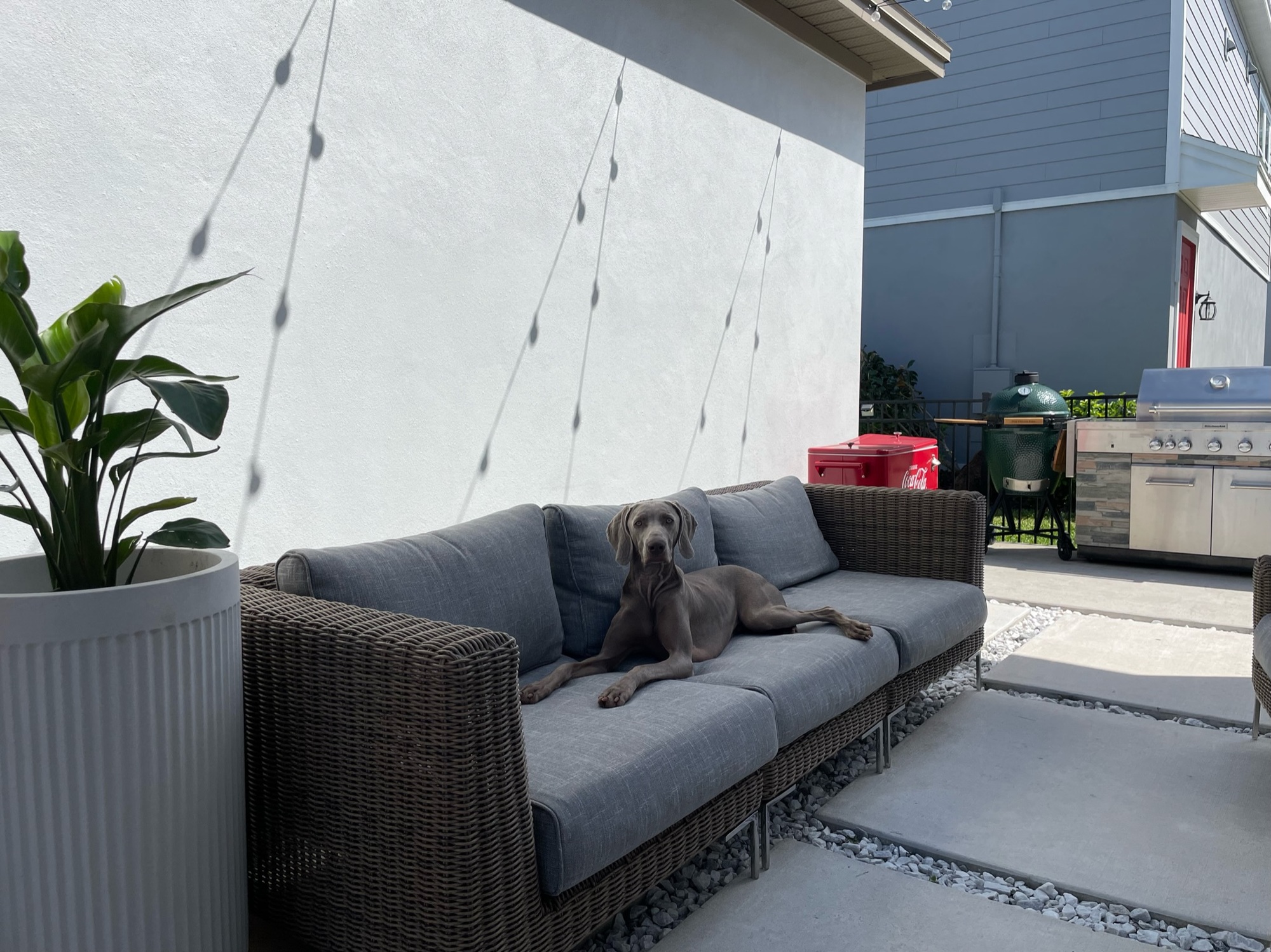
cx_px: 636
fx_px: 954
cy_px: 476
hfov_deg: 67.3
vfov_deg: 53.0
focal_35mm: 26
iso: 32
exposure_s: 1/5051
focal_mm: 4.2
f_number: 1.6
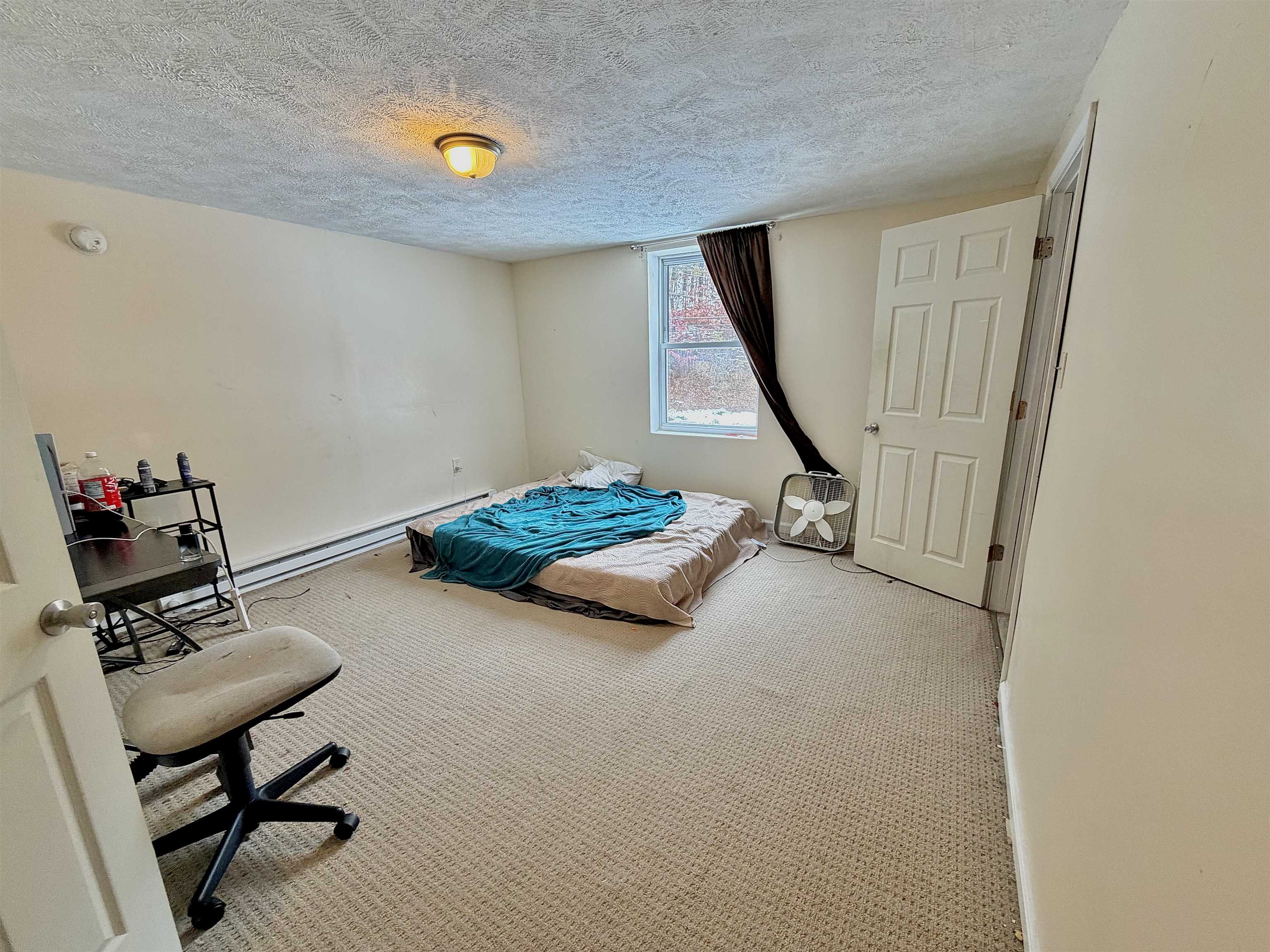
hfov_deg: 102.1
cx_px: 635
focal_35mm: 14
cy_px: 476
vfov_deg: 85.7
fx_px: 514
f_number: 2.2
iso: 200
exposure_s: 1/60
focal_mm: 2.22
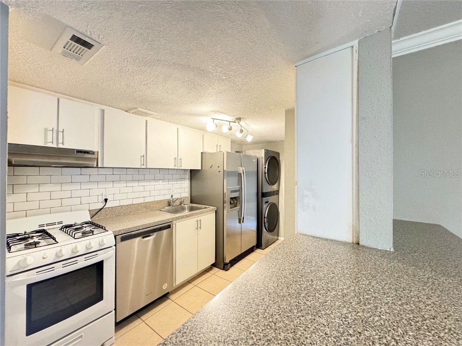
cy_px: 173
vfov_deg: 85.7
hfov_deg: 102.1
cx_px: 231
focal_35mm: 14
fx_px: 187
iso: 1000
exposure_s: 1/60
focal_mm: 2.22
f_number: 2.2
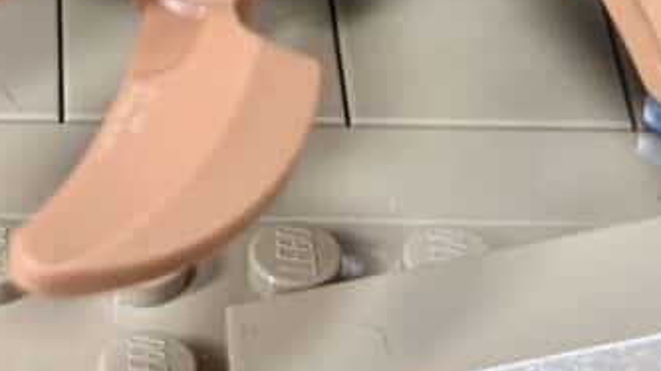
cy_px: -248
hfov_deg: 13.2
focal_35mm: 161
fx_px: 2821
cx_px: 54
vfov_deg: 7.4
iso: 200
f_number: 1.78
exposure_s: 1/60
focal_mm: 6.76
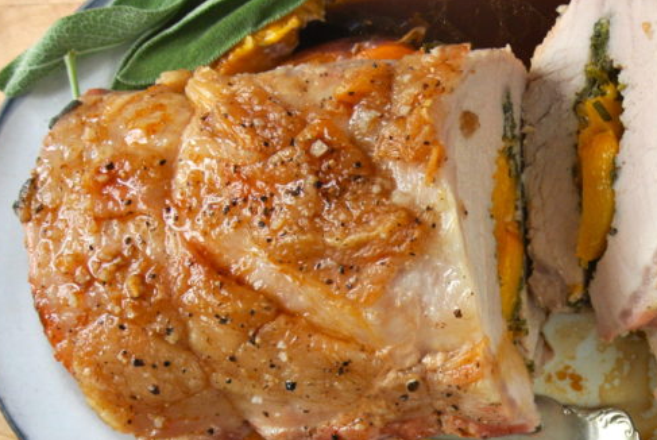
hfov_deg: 31.1
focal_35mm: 61
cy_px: 252
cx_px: 610
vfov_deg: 22.3
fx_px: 1115
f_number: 3.5
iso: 200
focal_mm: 11
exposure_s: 1/200
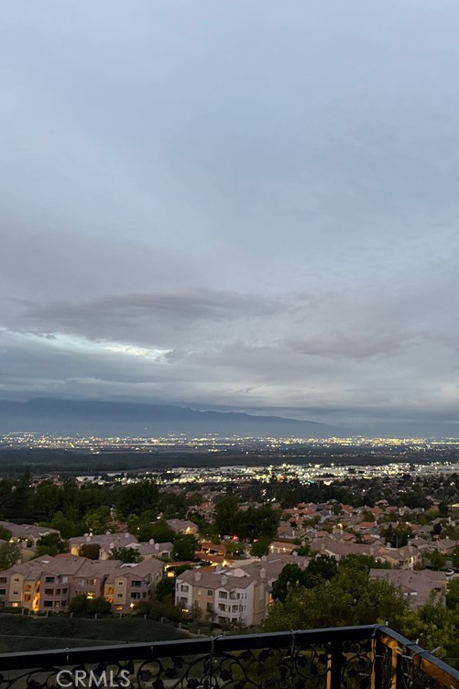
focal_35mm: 34
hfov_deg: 37.4
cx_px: 370
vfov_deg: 55.8
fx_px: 650
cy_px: 340
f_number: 1.78
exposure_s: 1/48
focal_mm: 6.76
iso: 800
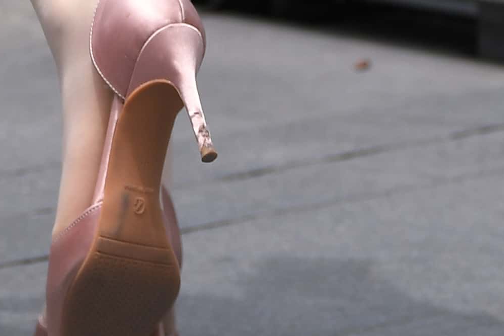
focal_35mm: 1120
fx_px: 15676
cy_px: -1305
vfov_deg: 1.2
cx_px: 52
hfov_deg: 1.8
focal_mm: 135
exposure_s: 1/800
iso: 140
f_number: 4
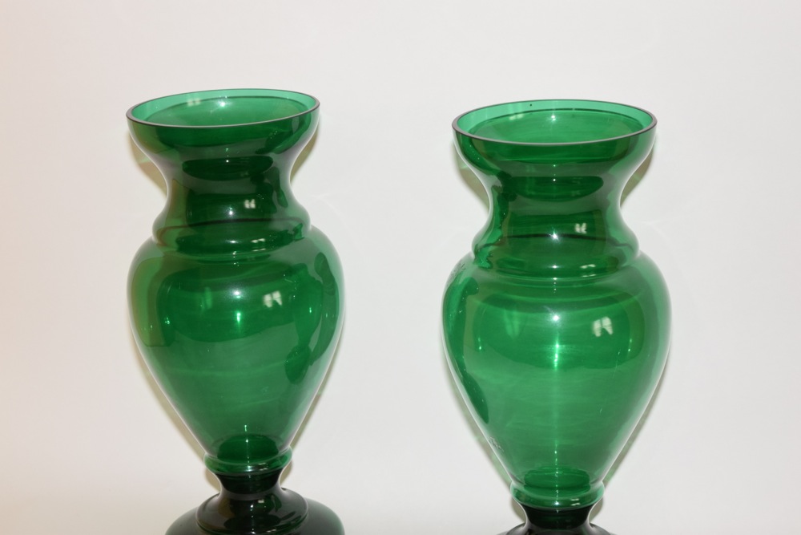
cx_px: 400
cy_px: 268
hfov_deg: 24.6
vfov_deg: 16.6
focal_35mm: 82
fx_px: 1836
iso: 800
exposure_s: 1/80
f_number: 5.6
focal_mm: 55
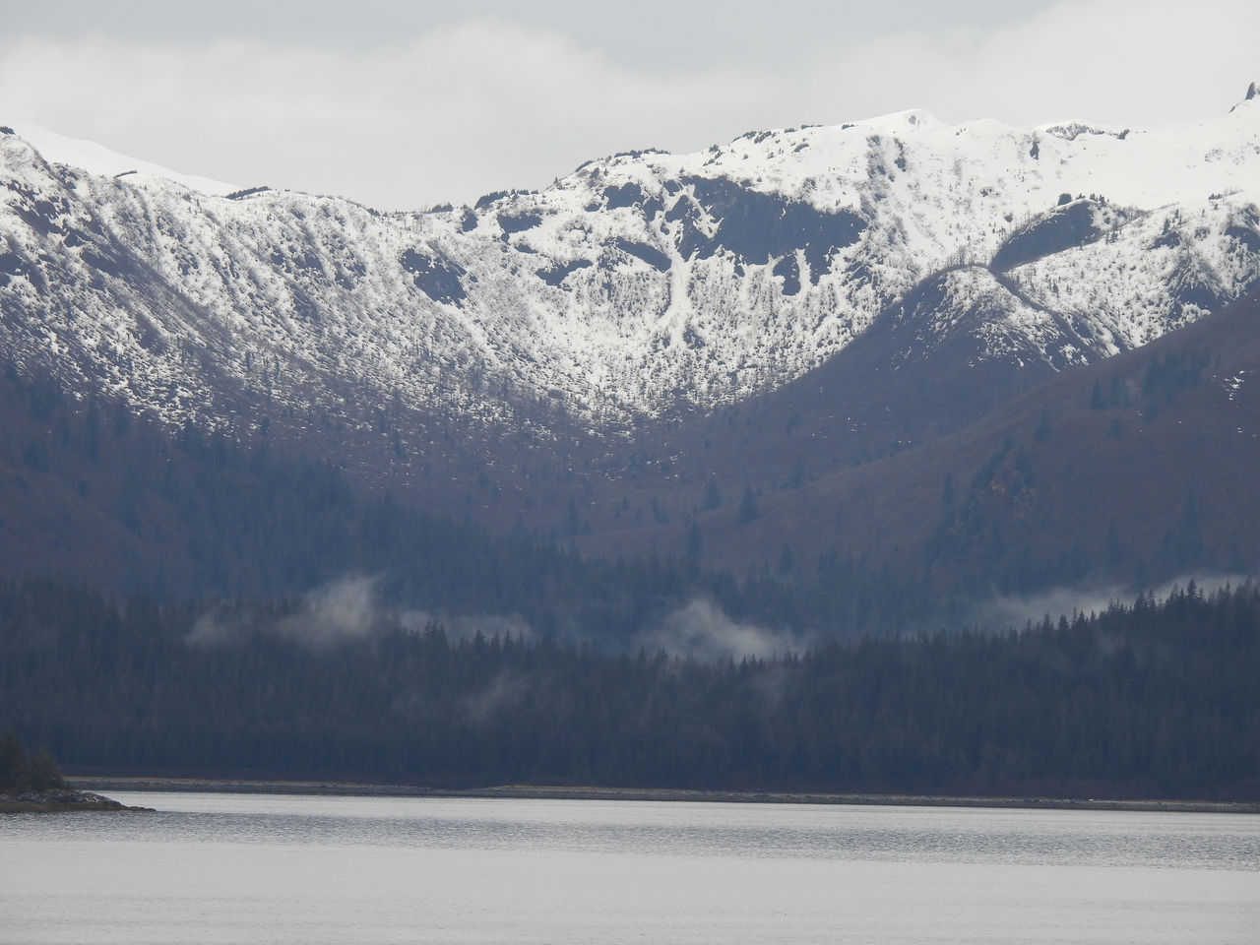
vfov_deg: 3.9
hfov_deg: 5.2
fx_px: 13832
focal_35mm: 380
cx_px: 630
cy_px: 472
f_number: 5
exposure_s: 1/250
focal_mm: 67.8
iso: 100
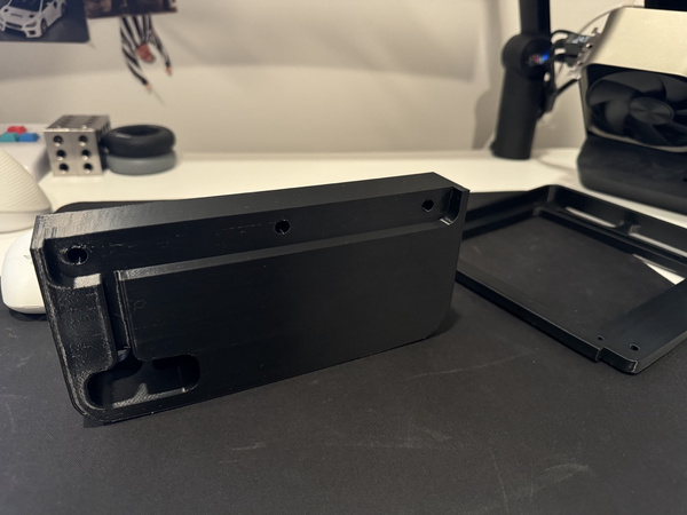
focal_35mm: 24
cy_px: 258
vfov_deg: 56.8
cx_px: 344
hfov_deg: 71.6
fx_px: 476
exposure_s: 1/40
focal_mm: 6.76
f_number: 1.78
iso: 800
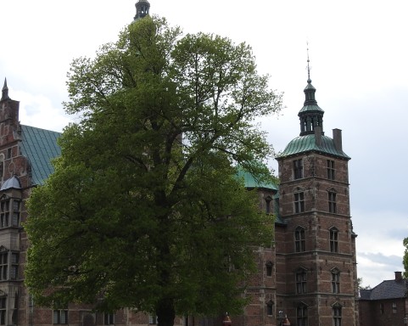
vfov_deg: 23.4
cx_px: 204
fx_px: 784
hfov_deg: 29.2
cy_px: 198
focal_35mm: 65
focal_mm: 7.2
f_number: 3.8
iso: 100
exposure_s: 1/1000
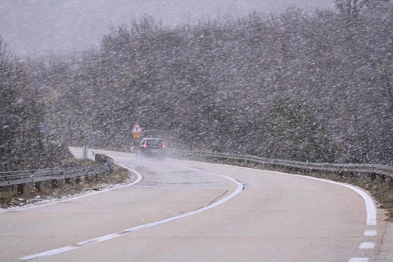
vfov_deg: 8.1
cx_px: 196
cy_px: 131
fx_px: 1855
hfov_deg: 12.1
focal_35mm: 170
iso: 800
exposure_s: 1/160
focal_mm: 170
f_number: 6.3
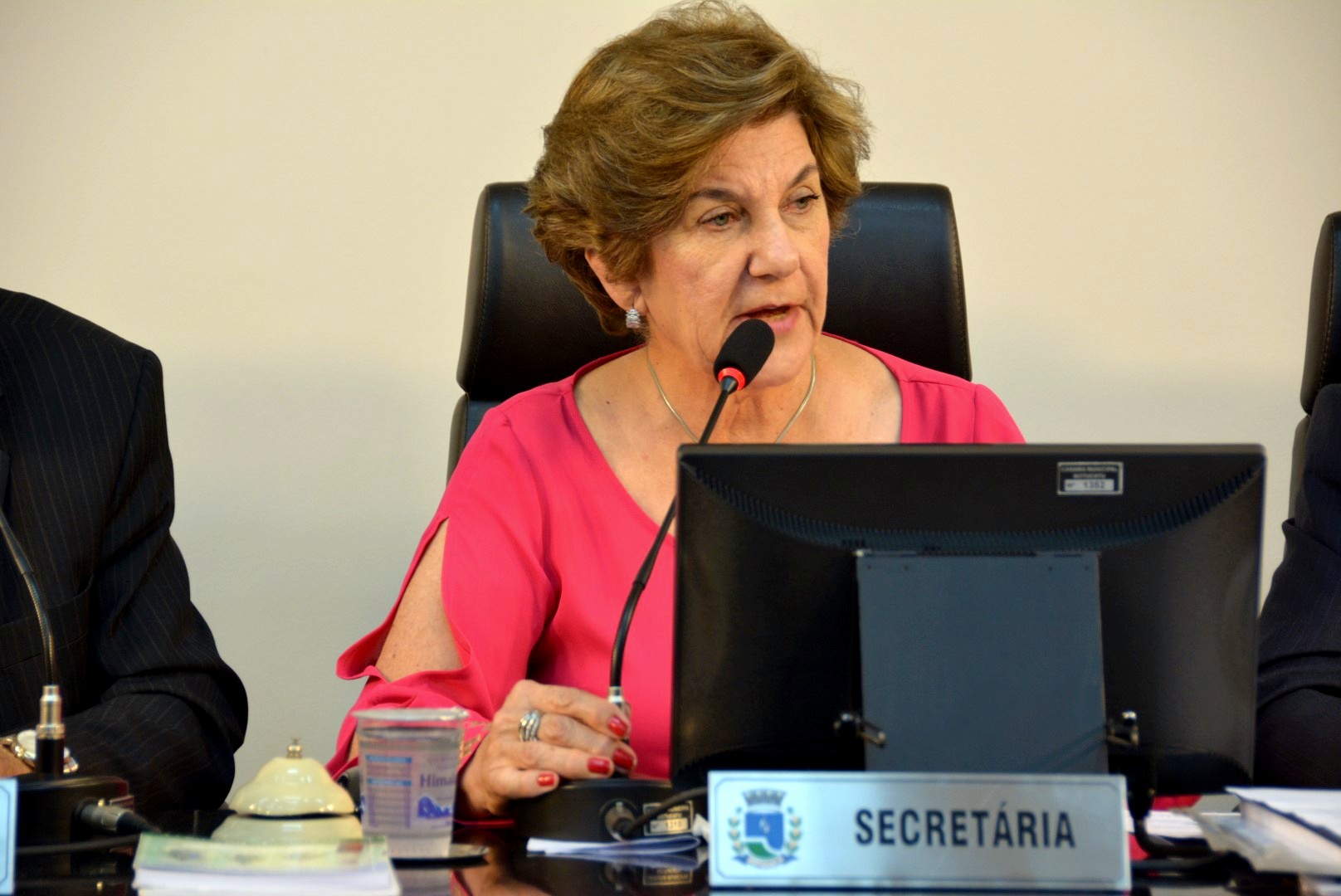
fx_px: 6262
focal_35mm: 168
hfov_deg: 12.2
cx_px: 670
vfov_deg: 8.2
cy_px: 448
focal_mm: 112
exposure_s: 1/60
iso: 560
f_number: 5.3
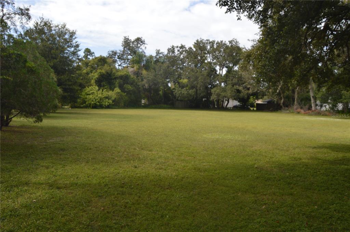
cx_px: 175
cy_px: 116
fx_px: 262
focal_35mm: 27
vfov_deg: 47.8
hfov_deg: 67.4
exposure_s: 1/200
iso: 100
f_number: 7.1
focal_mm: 18
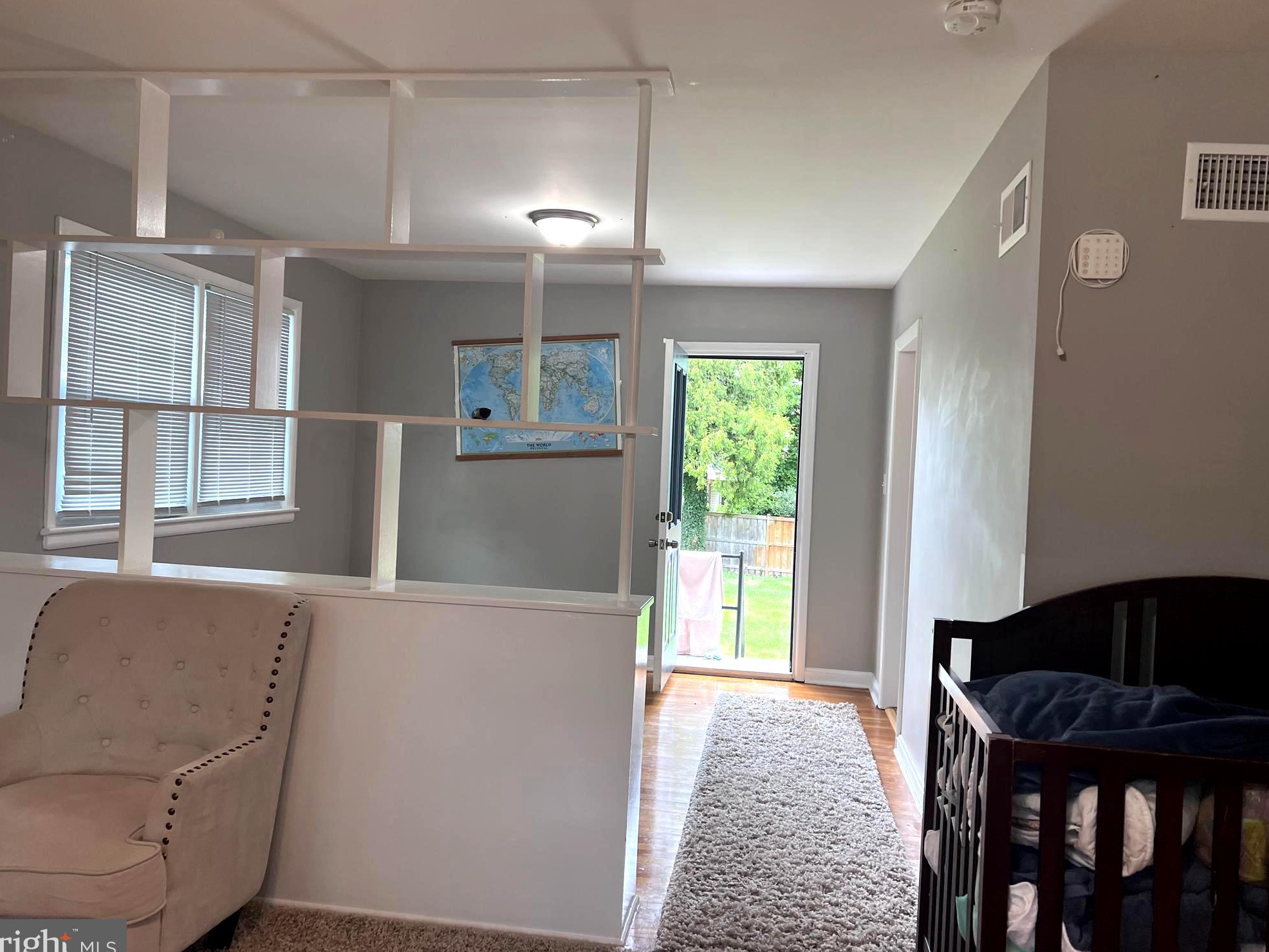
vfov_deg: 51.4
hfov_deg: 65.3
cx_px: 625
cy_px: 478
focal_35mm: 27
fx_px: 990
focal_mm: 5.7
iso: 100
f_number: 1.5
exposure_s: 1/120
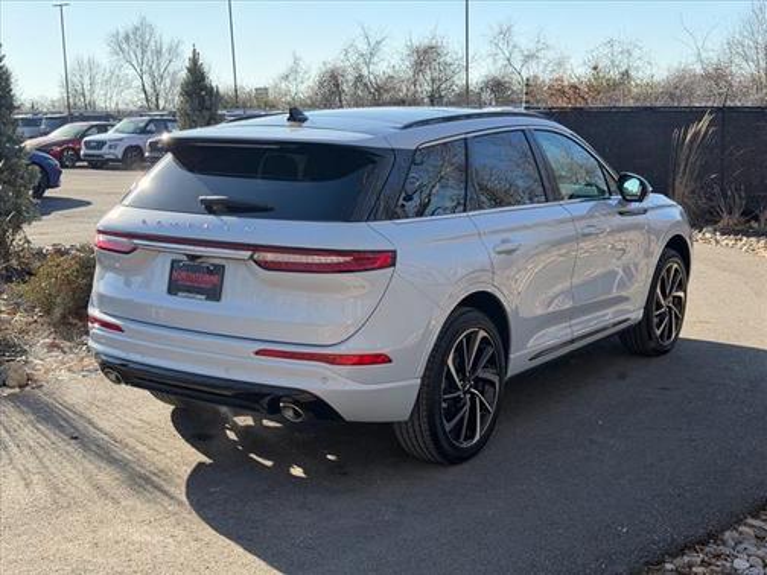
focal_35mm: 48
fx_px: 1064
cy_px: 288
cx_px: 384
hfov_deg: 39.7
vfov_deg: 30.3
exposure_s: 1/1931
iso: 100
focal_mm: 6.76
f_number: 1.78
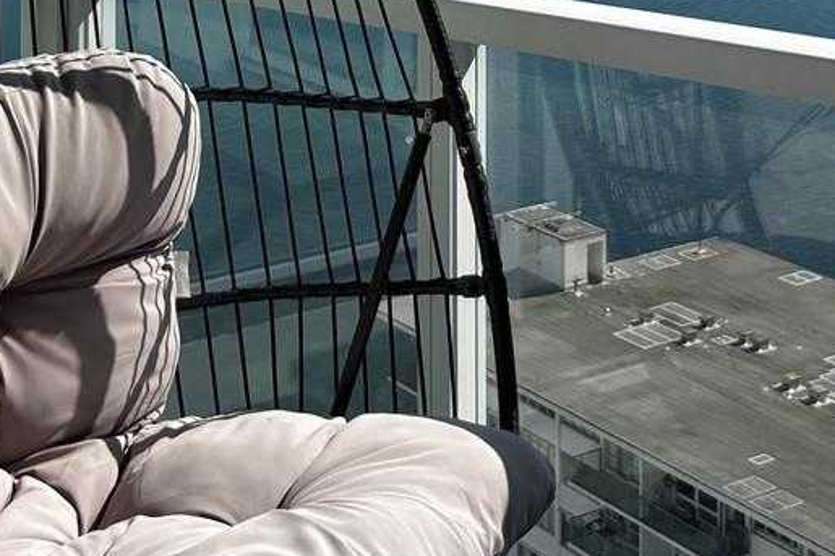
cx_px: 598
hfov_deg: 24.0
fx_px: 1948
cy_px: -371
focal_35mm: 84
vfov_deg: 14.7
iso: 50
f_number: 1.6
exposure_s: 1/5814
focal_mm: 5.96
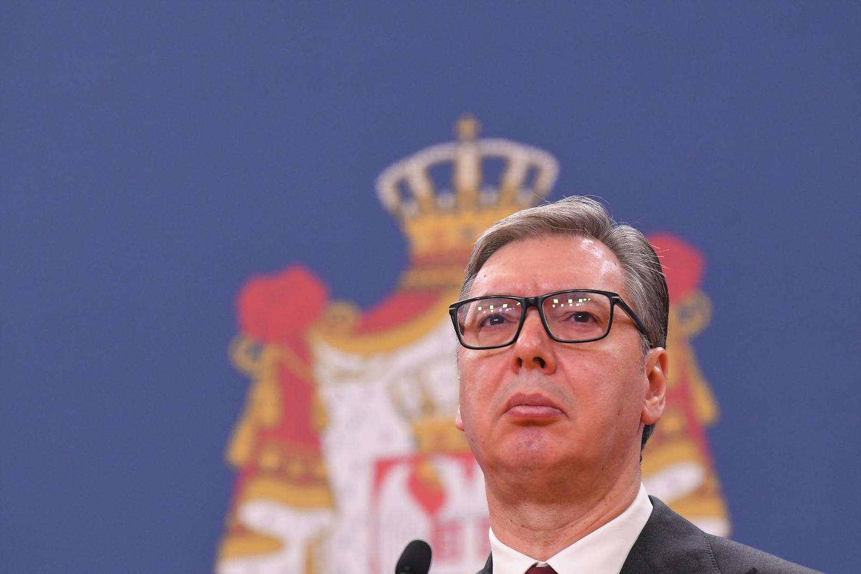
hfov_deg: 6.9
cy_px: 287
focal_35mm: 300
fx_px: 7175
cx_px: 430
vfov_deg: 4.6
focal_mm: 200
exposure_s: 1/400
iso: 3200
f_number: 4
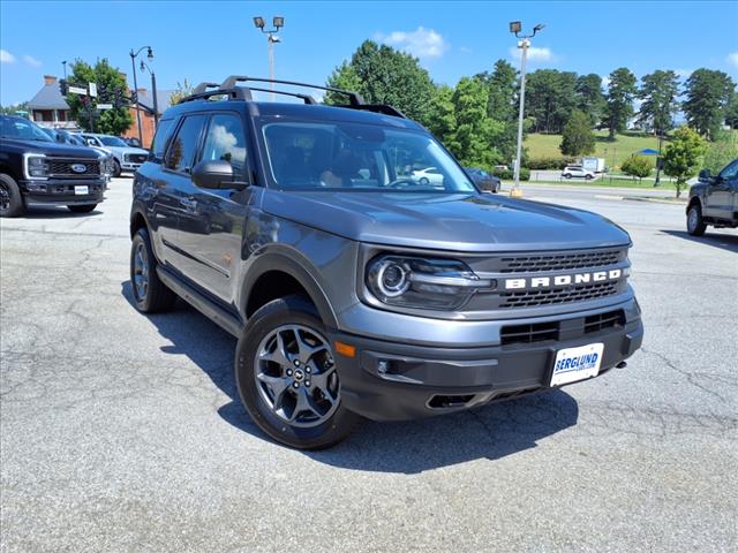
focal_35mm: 27
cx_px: 369
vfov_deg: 51.4
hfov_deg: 65.3
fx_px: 576
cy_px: 276
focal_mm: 3.58
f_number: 1.9
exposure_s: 1/1111
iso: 40
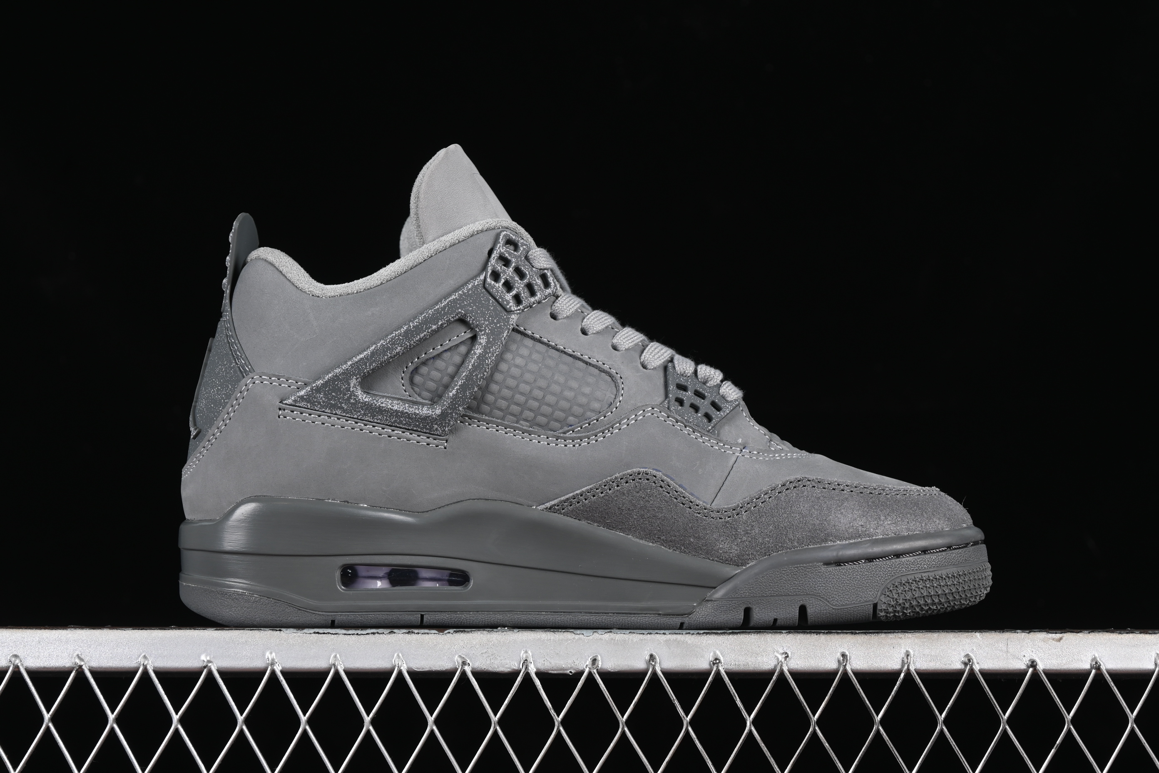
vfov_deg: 18.2
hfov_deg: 27.0
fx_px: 2414
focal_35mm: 75
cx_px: 580
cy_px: 386
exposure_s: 1/60
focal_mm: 50
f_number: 7.1
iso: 160
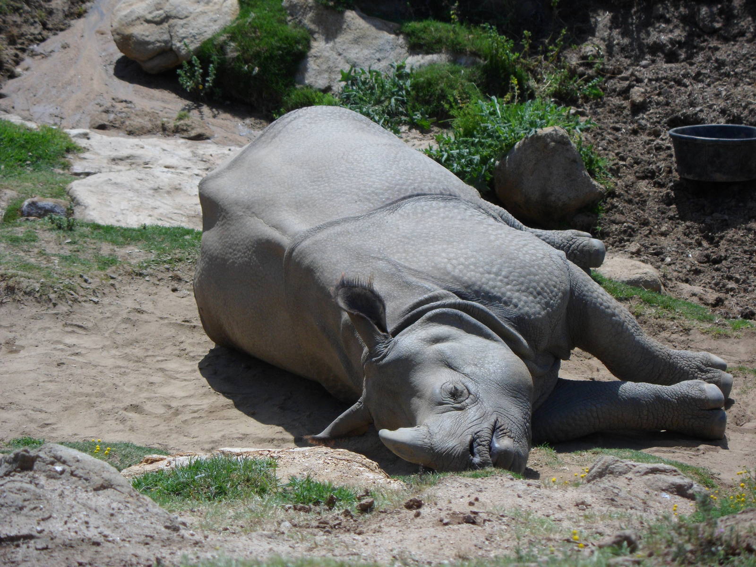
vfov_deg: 5.5
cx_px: 378
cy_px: 284
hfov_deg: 7.3
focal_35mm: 270
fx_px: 5897
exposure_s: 1/500
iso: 80
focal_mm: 46.8
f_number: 5.9
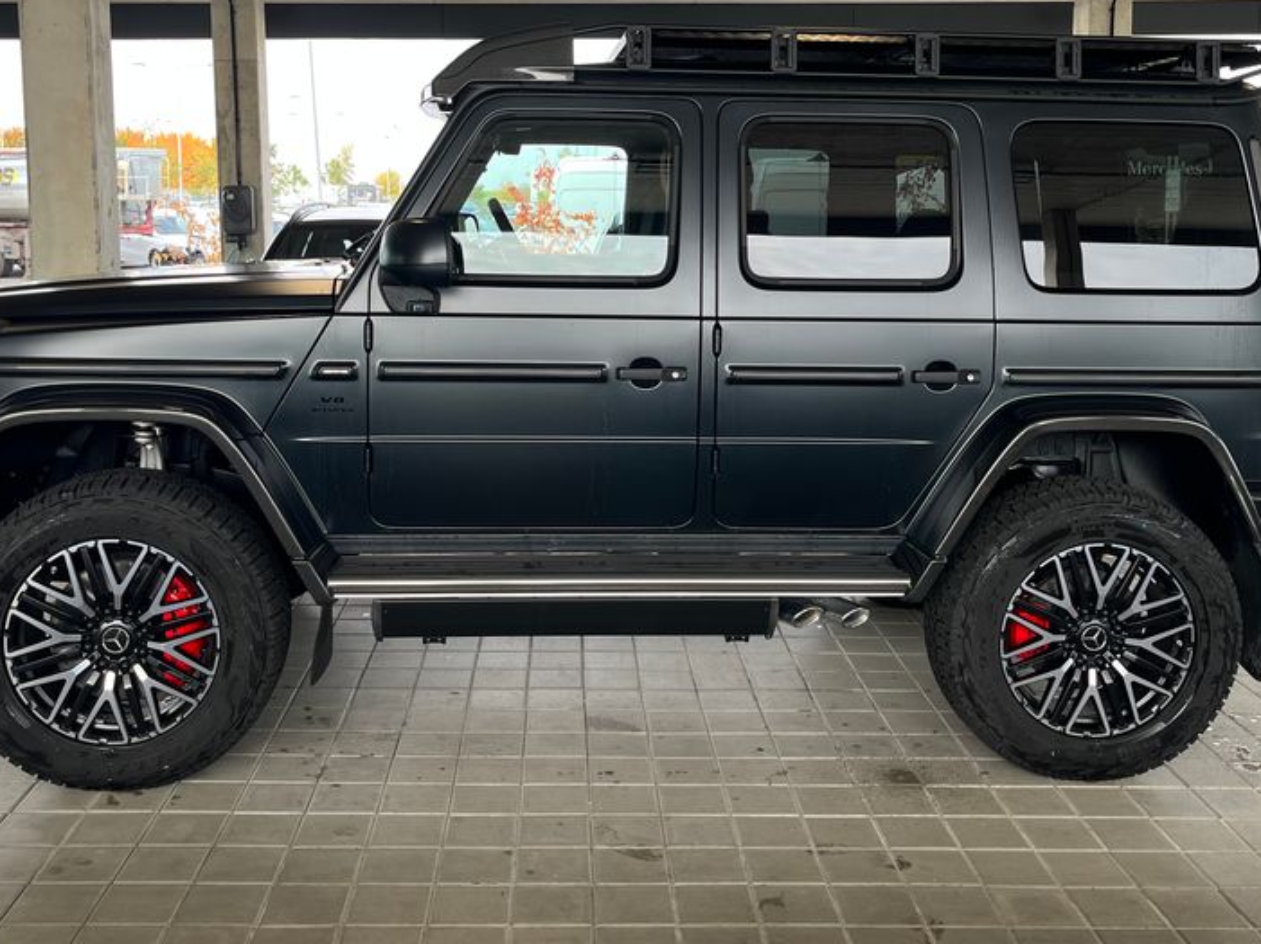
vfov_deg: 37.4
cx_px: 617
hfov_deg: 49.0
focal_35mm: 38
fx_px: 1384
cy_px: 340
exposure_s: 1/158
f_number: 1.6
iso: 40
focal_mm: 5.1
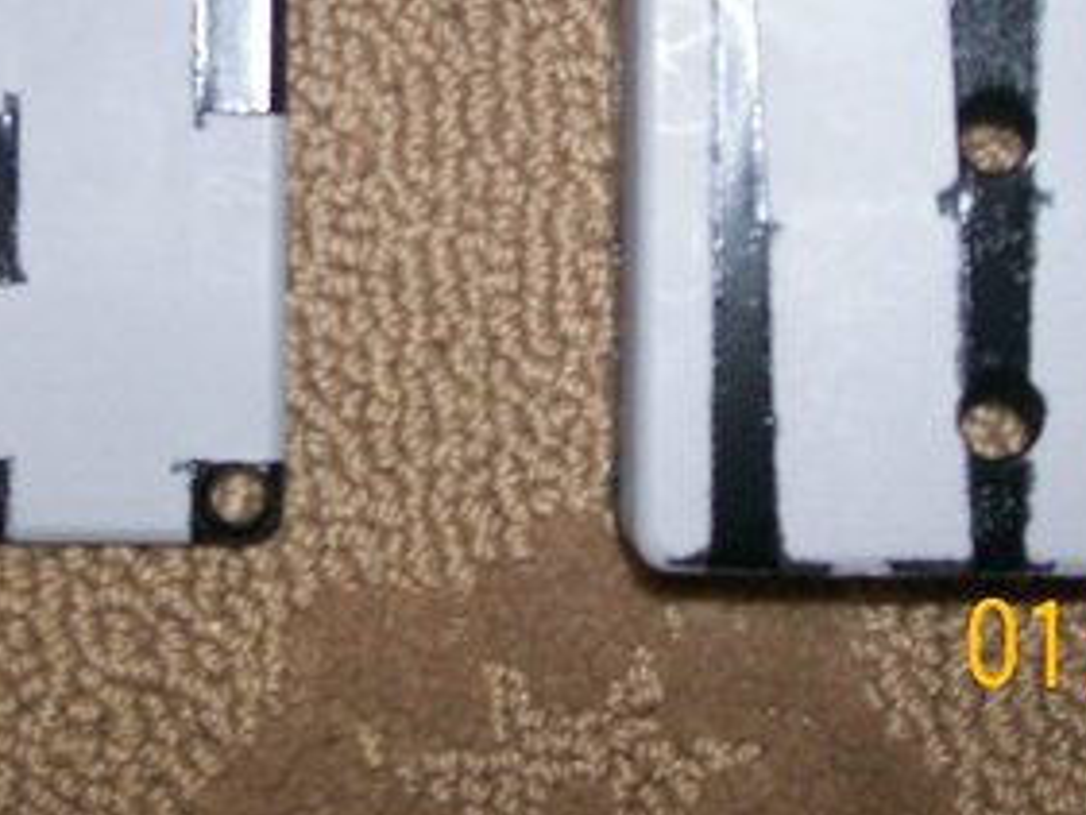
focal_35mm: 96
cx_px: 510
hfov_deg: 20.4
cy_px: -4
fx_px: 3013
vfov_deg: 15.1
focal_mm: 7.6
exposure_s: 1/73.1
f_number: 3
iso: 80
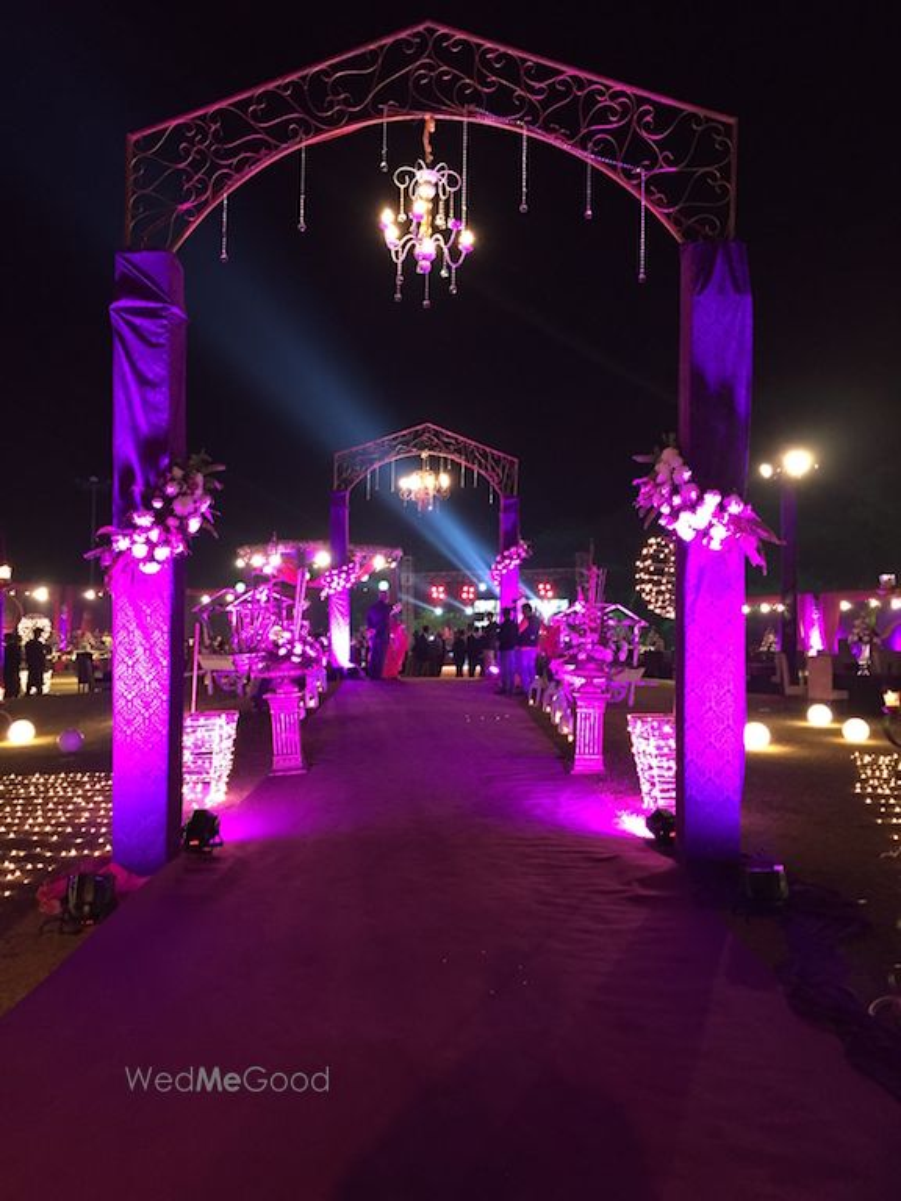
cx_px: 450
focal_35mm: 29
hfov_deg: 48.2
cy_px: 600
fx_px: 1006
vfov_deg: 61.7
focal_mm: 4.15
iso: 250
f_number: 2.2
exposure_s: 1/20
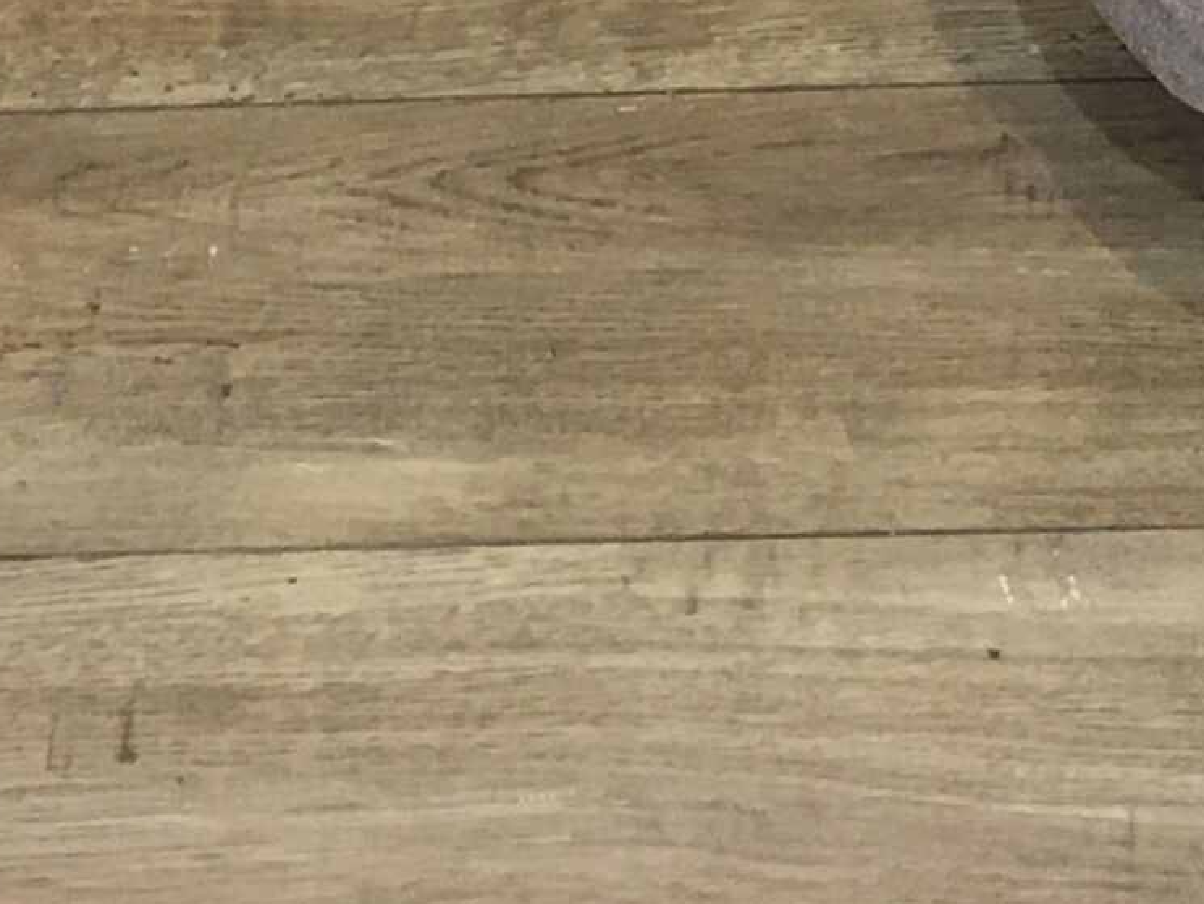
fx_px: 5462
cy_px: -1444
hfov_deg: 12.5
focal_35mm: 157
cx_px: 957
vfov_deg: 8.4
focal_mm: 4.15
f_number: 2.2
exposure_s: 1/17
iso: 50
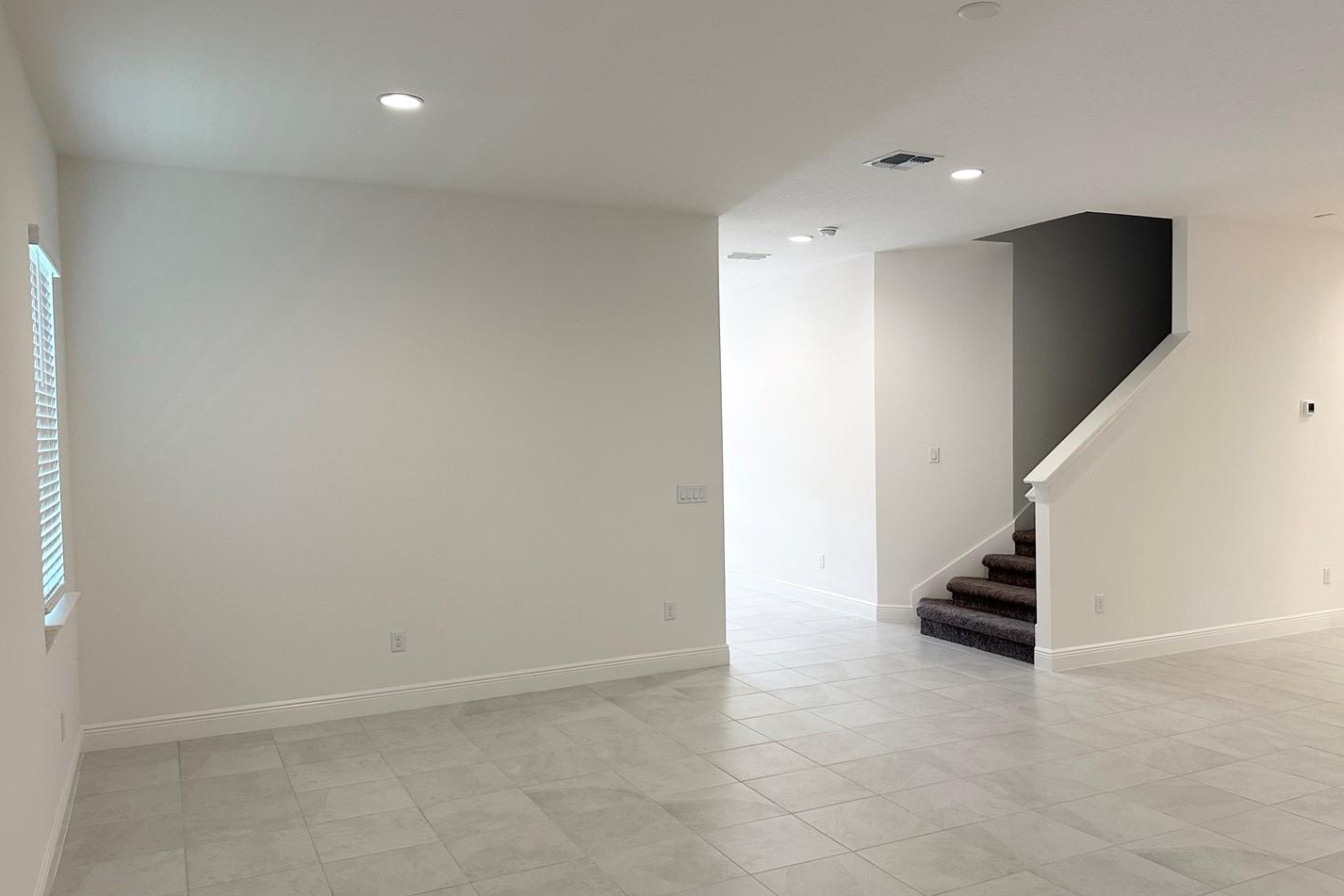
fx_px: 1045
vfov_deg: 46.4
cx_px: 727
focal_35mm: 28
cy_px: 464
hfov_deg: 65.4
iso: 200
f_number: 1.78
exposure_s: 1/120
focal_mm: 6.86
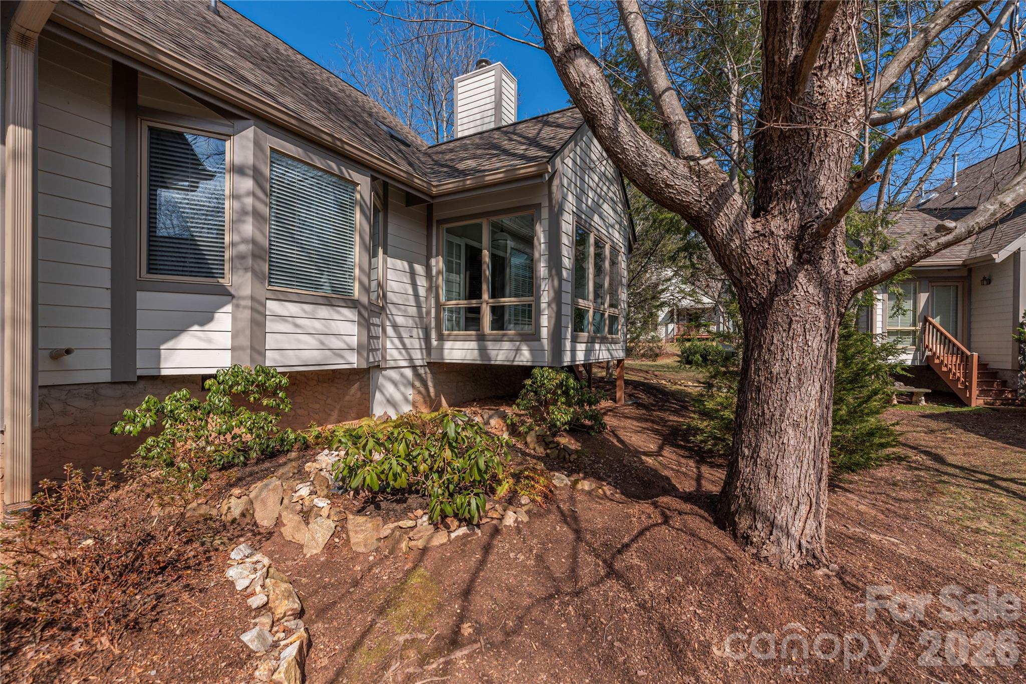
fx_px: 399
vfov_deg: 81.2
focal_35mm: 14
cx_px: 513
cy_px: 342
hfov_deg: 104.2
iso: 320
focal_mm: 14
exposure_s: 1/2500
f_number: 7.1
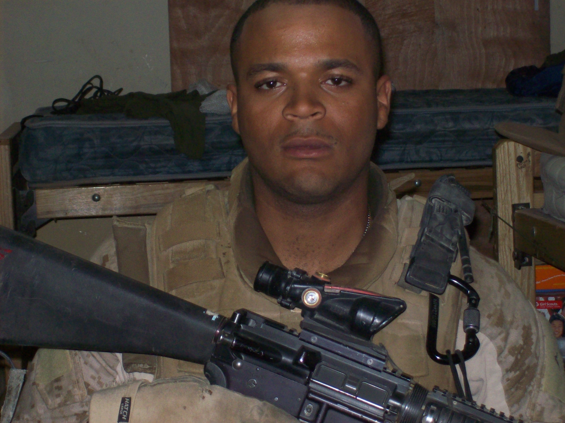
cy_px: 212
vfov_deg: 13.7
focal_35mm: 108
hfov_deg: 18.2
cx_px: 282
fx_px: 1762
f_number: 4.8
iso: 200
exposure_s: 1/64.2
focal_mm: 18
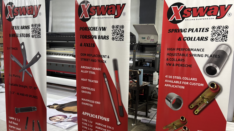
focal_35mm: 29
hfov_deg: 66.1
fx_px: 180
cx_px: 116
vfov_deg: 40.2
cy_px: 70
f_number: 1.6
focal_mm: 5.96
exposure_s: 1/60
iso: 400
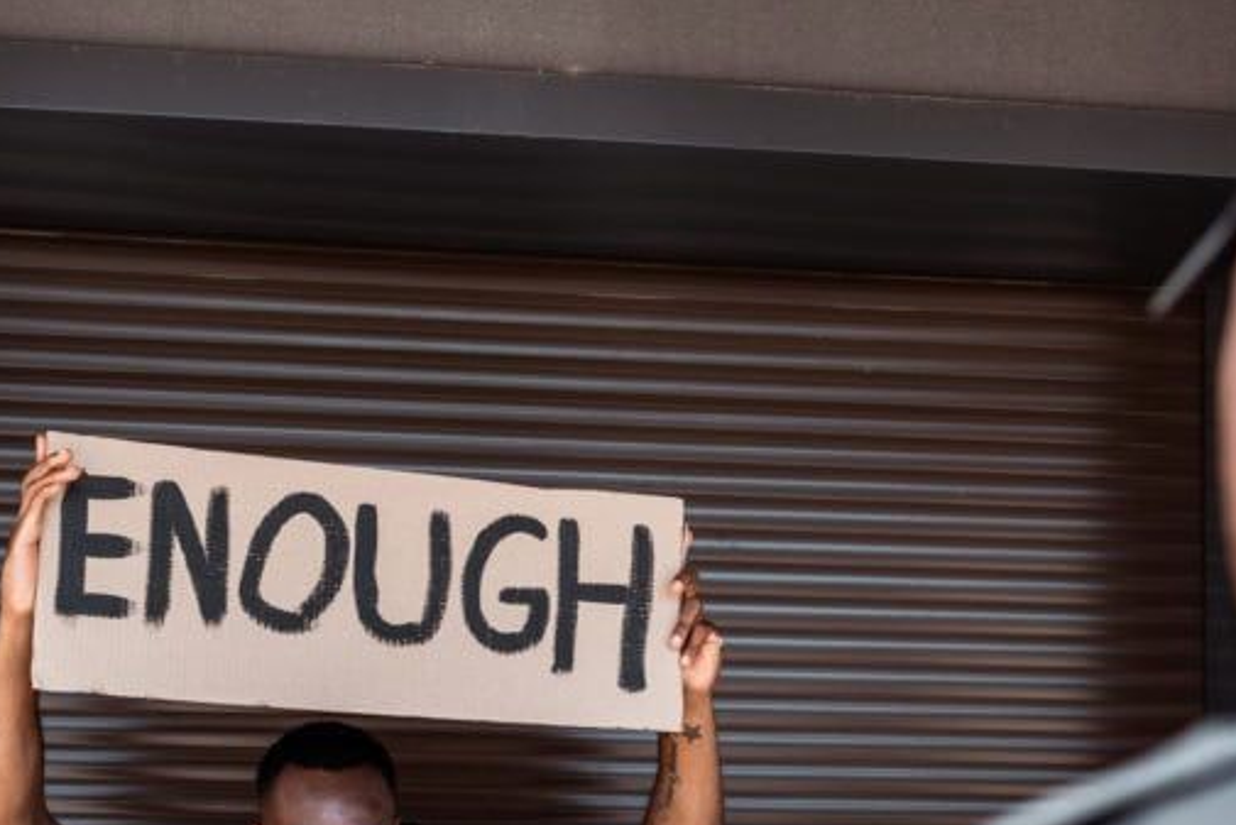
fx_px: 2438
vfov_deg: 18.9
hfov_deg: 28.4
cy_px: 750
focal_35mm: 71
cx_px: 695
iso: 100
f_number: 2.8
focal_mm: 35
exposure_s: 1/320
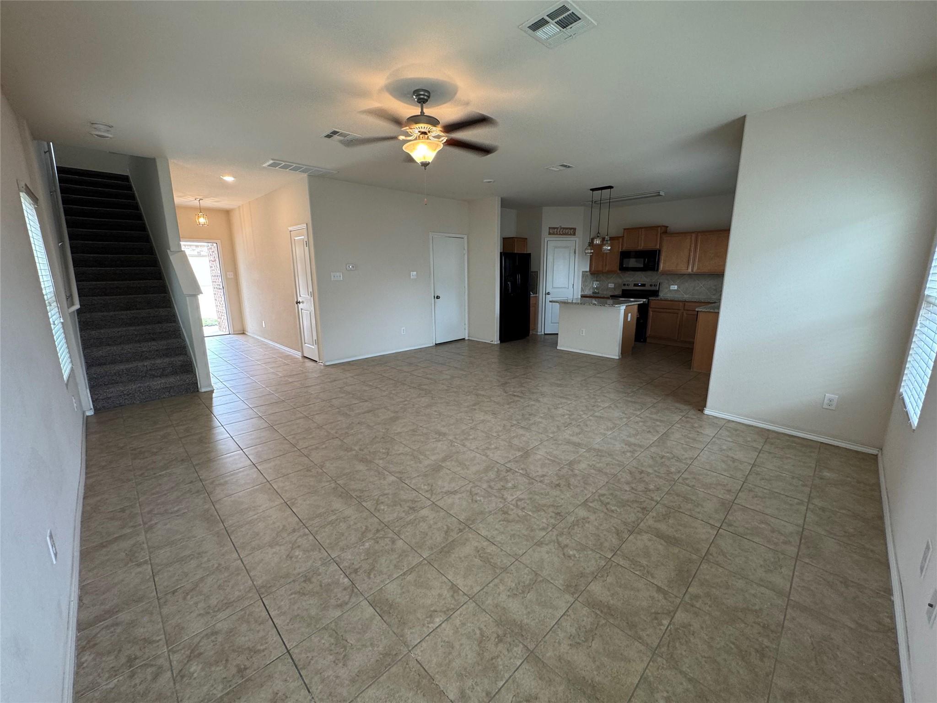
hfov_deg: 102.1
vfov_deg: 85.7
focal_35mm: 14
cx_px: 468
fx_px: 379
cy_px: 352
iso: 160
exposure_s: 1/60
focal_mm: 2.22
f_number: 2.2
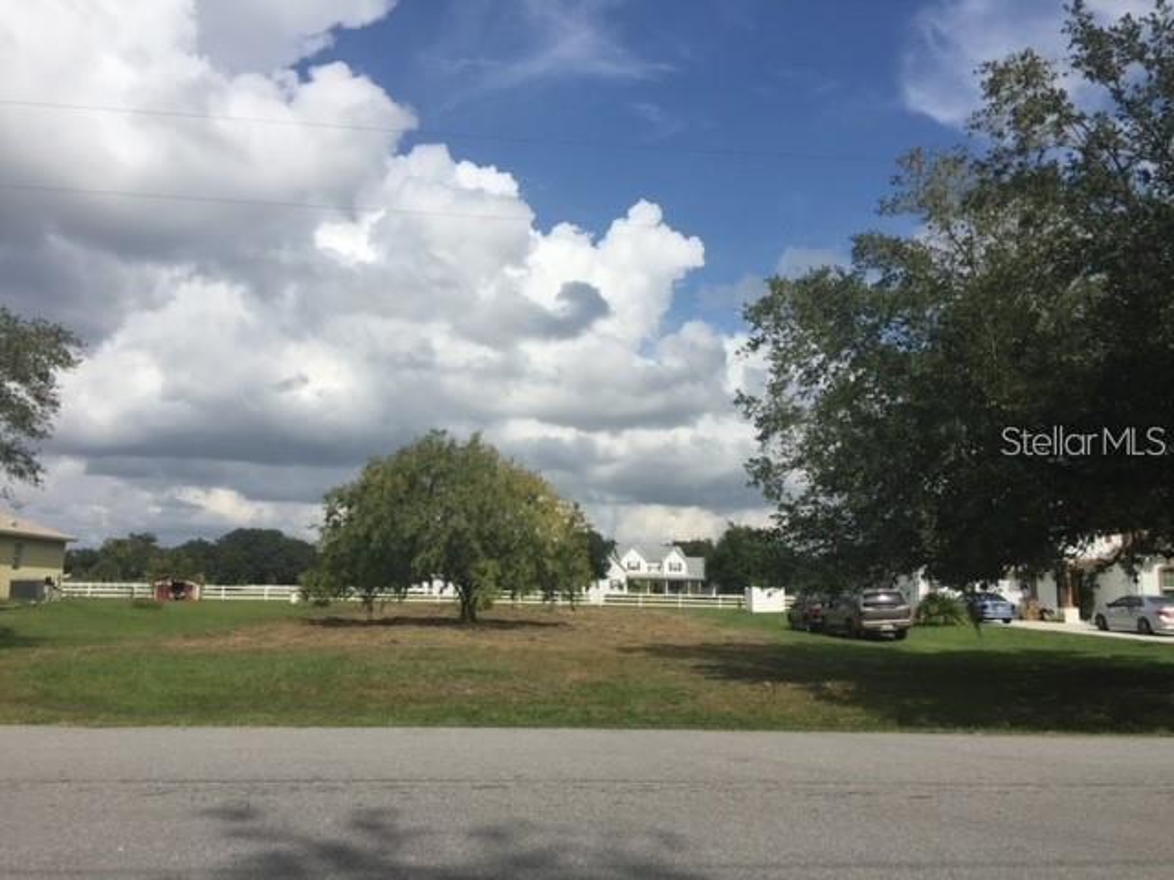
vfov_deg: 48.2
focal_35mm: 29
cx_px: 587
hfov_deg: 61.7
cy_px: 440
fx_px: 984
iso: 32
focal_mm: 4.15
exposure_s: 1/4405
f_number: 2.2
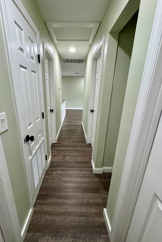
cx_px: 71
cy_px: 121
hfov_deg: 77.0
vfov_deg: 100.4
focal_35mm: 15
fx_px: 101
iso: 320
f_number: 2.2
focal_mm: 2.22
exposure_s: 1/120
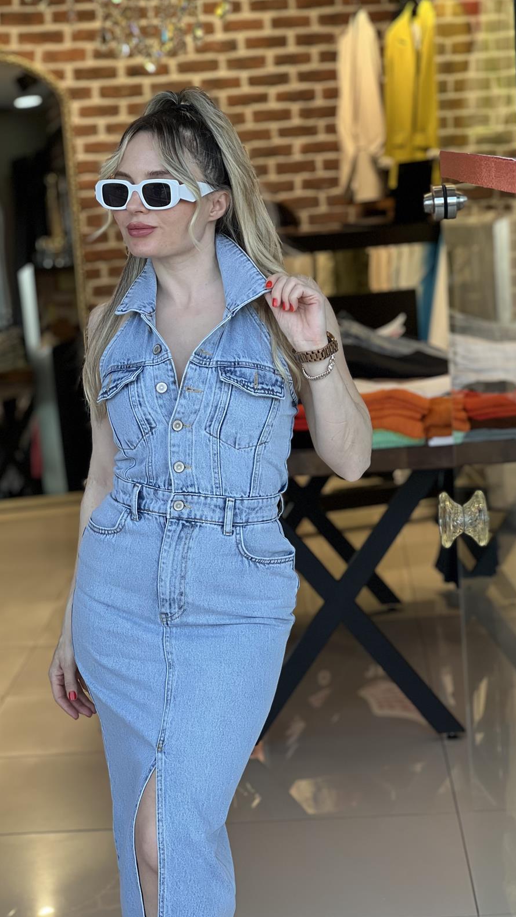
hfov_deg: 14.2
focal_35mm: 85
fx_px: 2068
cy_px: 458
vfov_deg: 25.0
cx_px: 218
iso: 50
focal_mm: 9
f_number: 2.8
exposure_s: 1/100
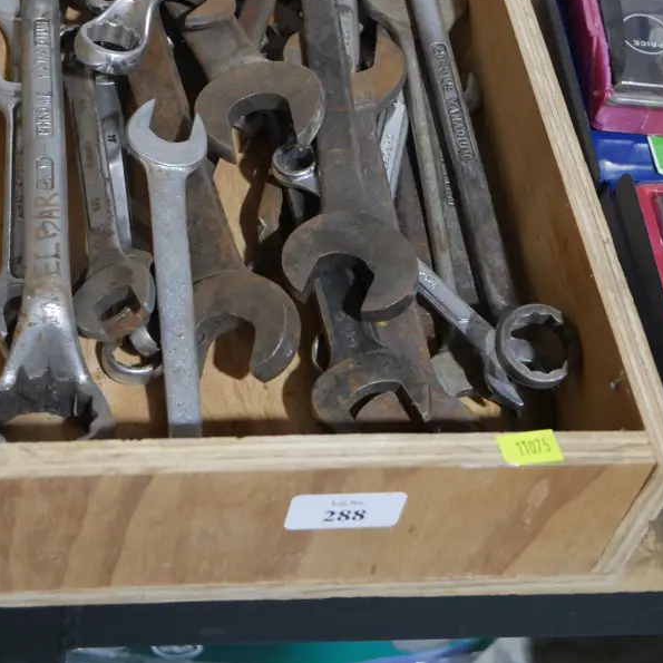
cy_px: 99
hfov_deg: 25.6
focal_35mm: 67
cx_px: 248
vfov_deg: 25.1
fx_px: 1452
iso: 1000
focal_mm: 22
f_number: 4.7
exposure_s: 1/60
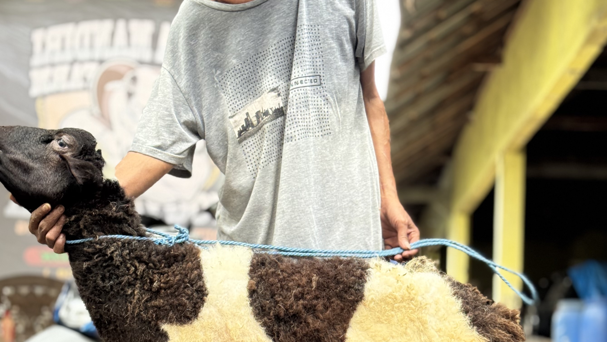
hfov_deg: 26.8
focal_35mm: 79
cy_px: 308
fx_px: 1271
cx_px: 292
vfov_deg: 15.1
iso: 100
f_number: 1.78
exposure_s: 1/60
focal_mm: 6.76
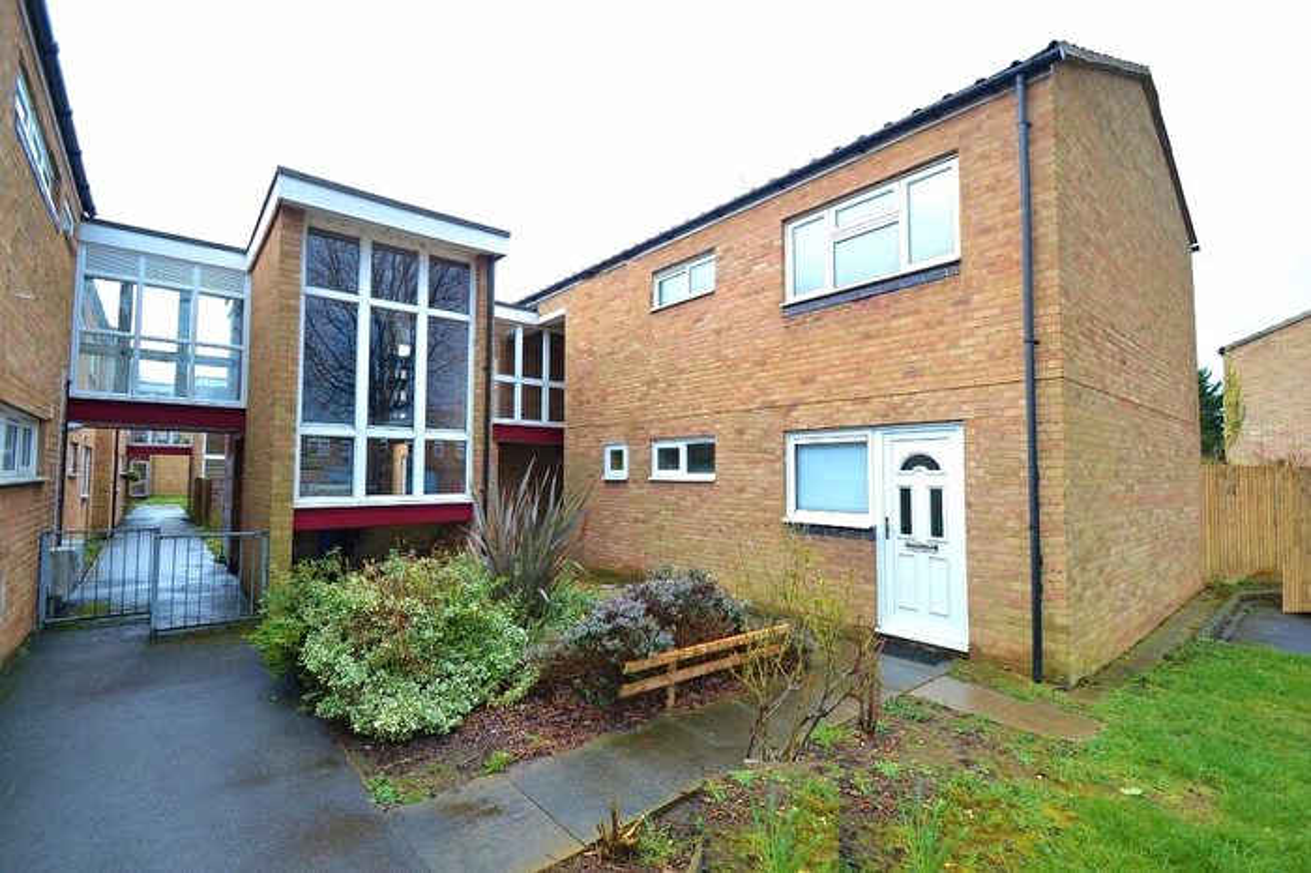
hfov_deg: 100.4
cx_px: 656
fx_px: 546
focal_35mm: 15
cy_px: 436
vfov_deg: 77.3
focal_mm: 10
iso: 200
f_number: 5.6
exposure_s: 1/125
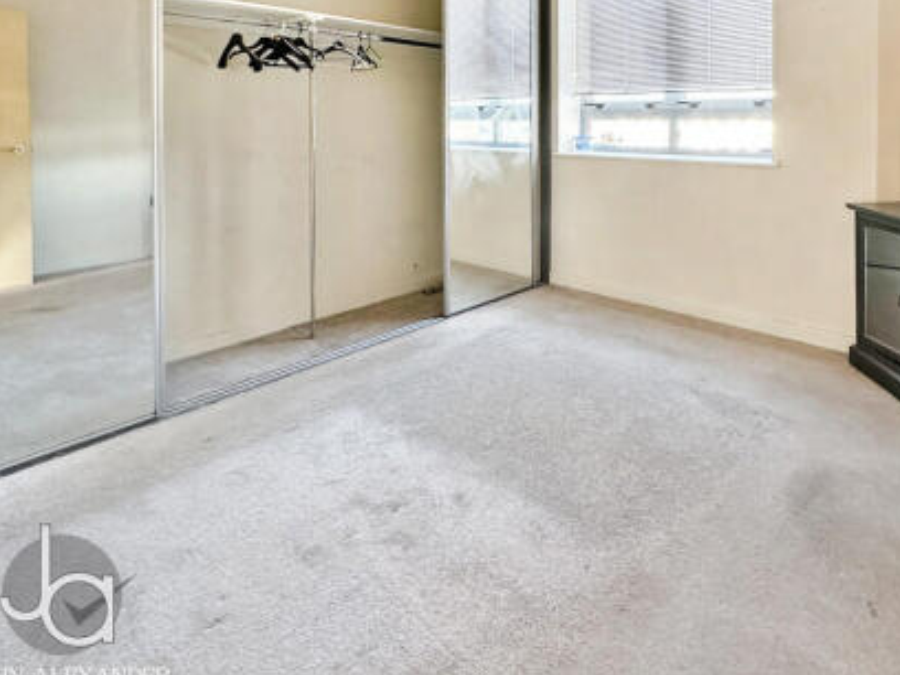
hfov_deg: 78.9
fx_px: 520
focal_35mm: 20
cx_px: 603
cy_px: 228
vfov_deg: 64.4
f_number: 2.2
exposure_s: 1/66
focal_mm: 2.22
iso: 320
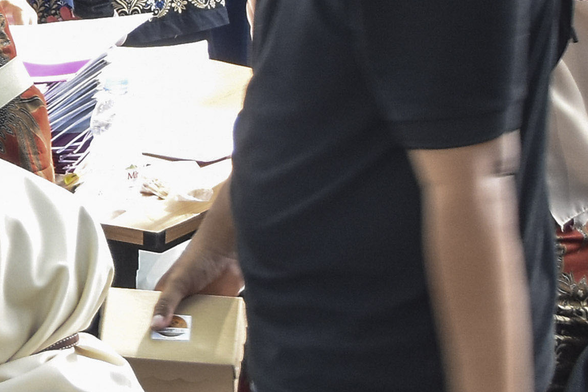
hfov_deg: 6.8
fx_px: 4819
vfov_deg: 4.6
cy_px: -359
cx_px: -545
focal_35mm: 295
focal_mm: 38
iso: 640
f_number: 7.1
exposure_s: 1/50
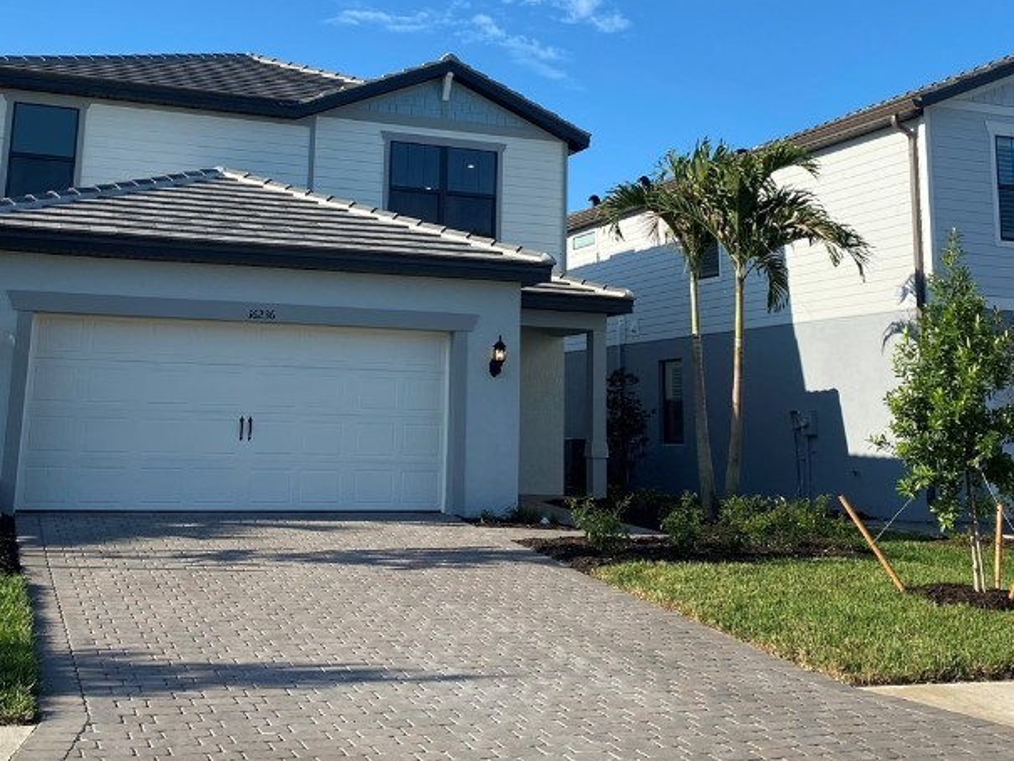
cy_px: 168
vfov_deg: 32.1
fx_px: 1289
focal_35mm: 44
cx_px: 483
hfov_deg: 42.9
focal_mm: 4.25
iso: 32
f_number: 1.8
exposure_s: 1/1898
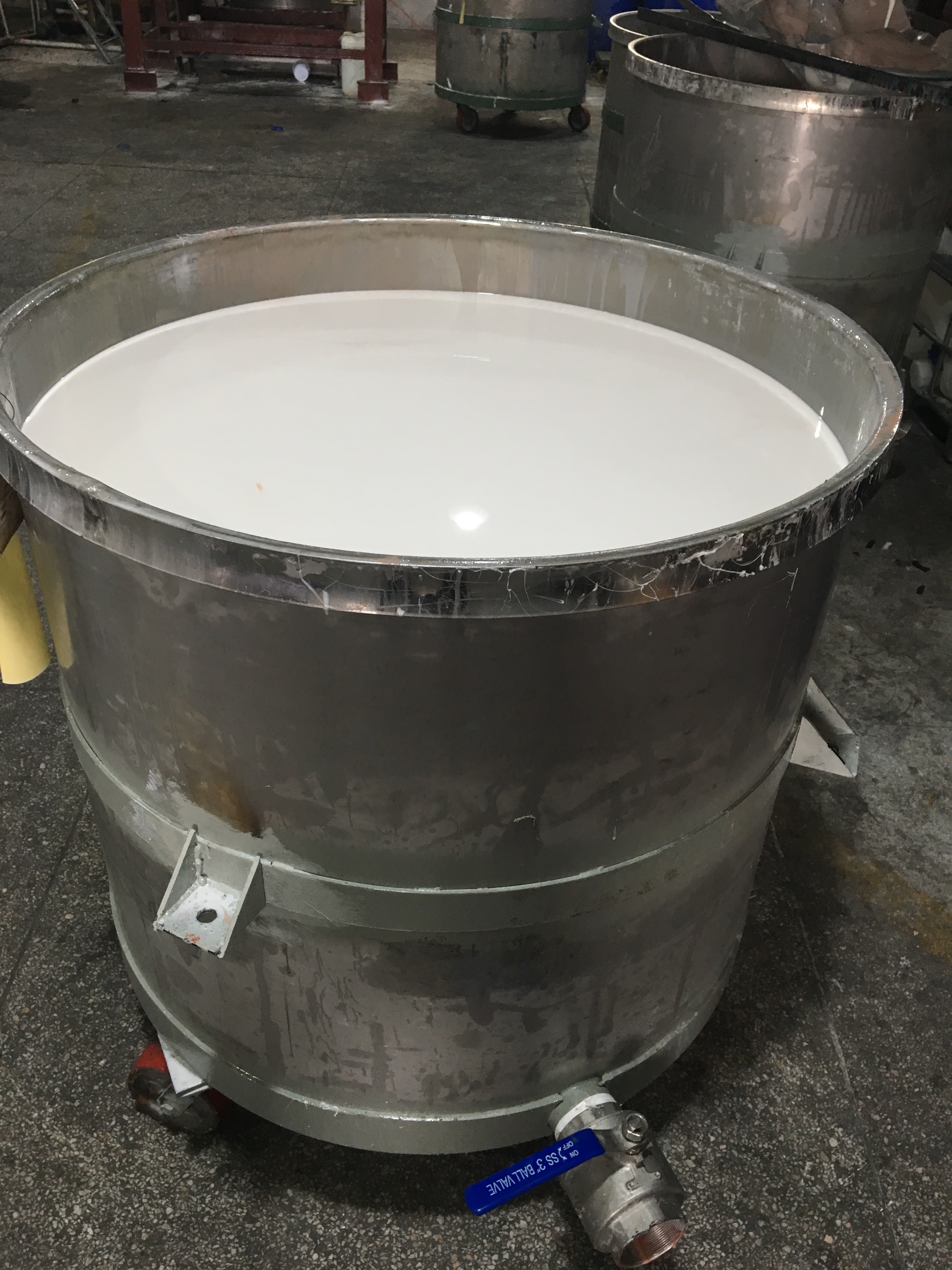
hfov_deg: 48.2
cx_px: 476
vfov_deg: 61.7
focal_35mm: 29
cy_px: 635
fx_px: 1063
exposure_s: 1/33
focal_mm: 4.15
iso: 100
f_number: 2.2
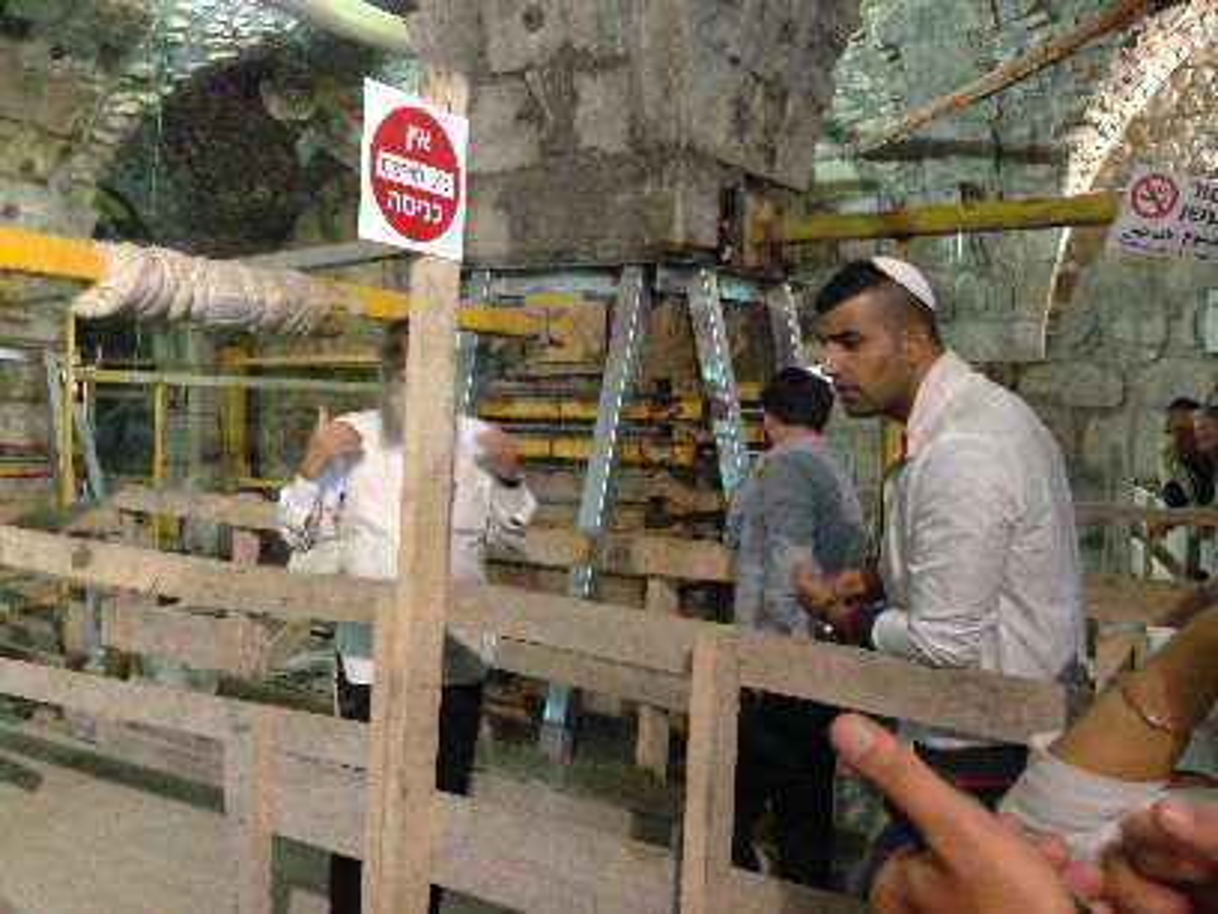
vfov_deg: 42.9
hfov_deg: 55.4
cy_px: 457
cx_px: 609
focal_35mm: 33
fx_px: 1161
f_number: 2.4
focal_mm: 4.13
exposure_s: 1/20
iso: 400
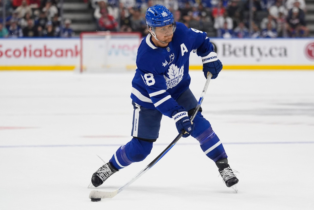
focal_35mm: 125
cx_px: 157
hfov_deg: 16.4
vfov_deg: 11.0
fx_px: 1090
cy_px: 105
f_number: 2.8
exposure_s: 1/2000
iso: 2000
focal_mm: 125
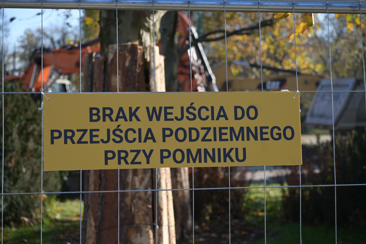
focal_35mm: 75
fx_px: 762
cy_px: 122
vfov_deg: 18.2
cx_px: 183
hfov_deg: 27.0
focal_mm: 50
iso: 200
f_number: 4.5
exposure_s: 1/800
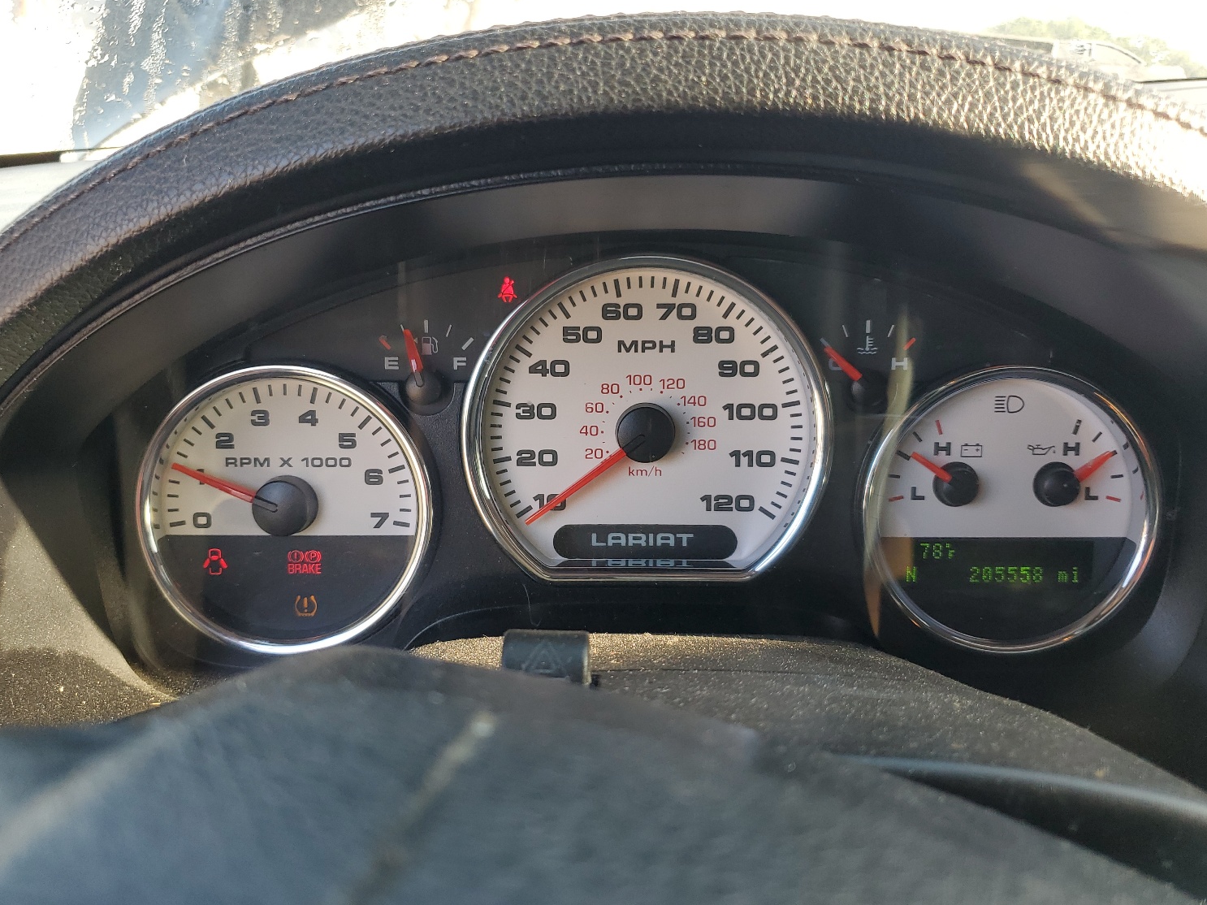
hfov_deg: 63.4
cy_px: 427
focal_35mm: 28
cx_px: 624
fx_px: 976
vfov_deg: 49.7
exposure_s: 1/192
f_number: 1.5
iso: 50
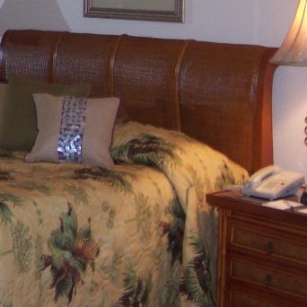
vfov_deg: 16.4
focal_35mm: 106
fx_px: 1064
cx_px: -54
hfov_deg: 15.8
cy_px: 84
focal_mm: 8
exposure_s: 1/30
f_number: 2.8
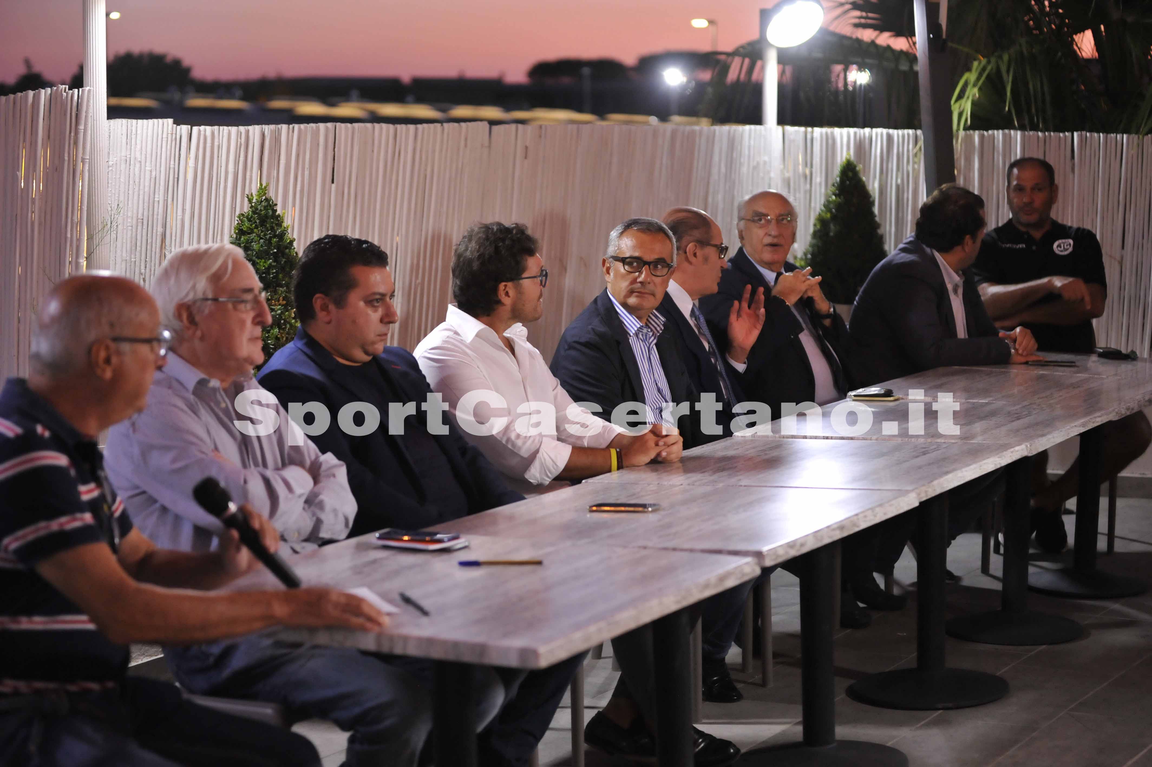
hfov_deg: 28.9
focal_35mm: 70
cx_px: 576
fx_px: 2239
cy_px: 384
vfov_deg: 19.4
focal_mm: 70
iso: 2500
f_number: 2.8
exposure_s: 1/80
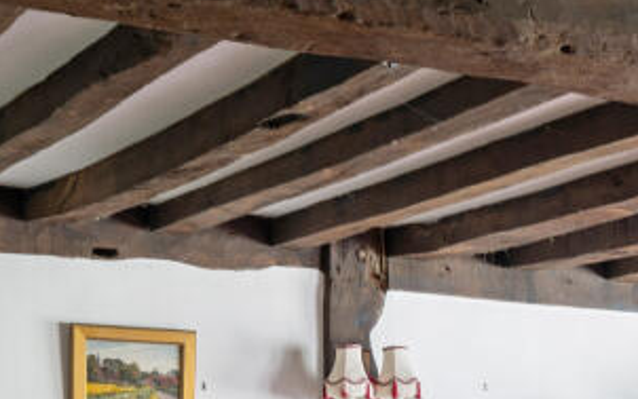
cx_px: 404
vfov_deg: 10.3
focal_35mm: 121
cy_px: 688
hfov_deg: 17.2
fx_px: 2105
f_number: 5.6
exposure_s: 1
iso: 400
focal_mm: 35
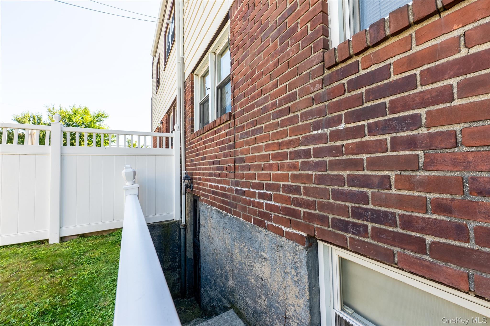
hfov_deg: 104.3
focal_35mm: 14
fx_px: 191
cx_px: 245
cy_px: 163
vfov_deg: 81.2
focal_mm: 14
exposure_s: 1/2000
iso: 400
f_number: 8
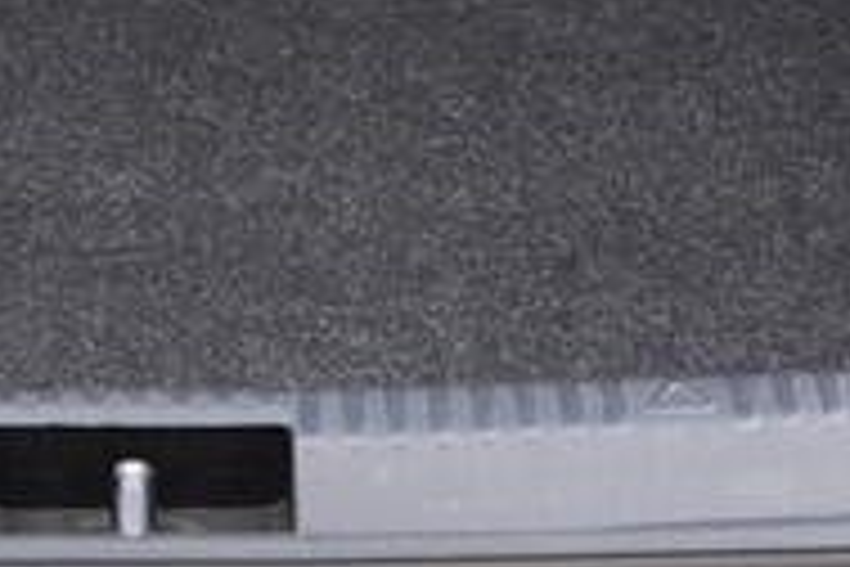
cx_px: 207
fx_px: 4604
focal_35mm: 195
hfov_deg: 10.5
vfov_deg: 6.6
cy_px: -857
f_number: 2.8
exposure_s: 1/40
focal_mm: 24
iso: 320
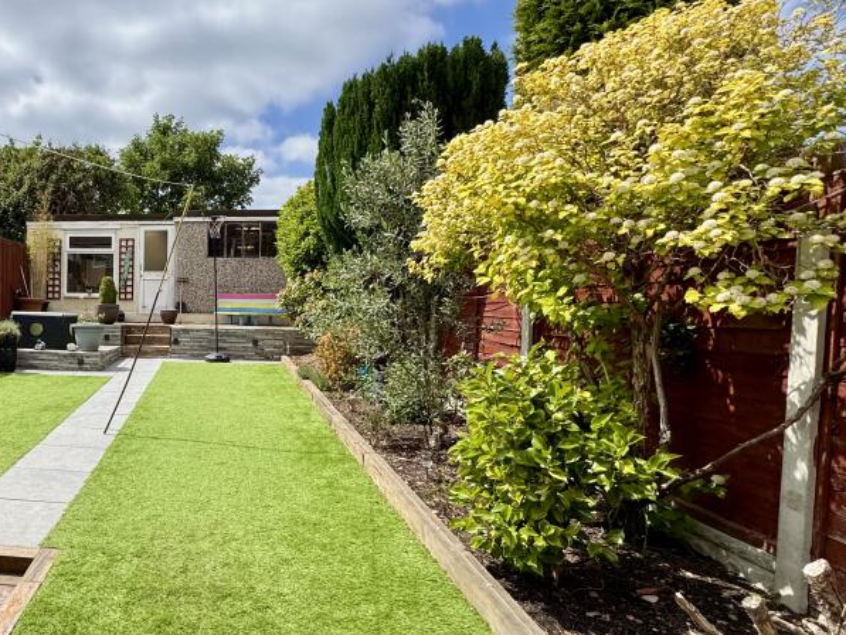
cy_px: 327
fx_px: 587
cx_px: 139
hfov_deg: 63.6
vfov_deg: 56.8
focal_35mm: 24
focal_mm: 2.22
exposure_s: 1/2584
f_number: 2.2
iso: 50
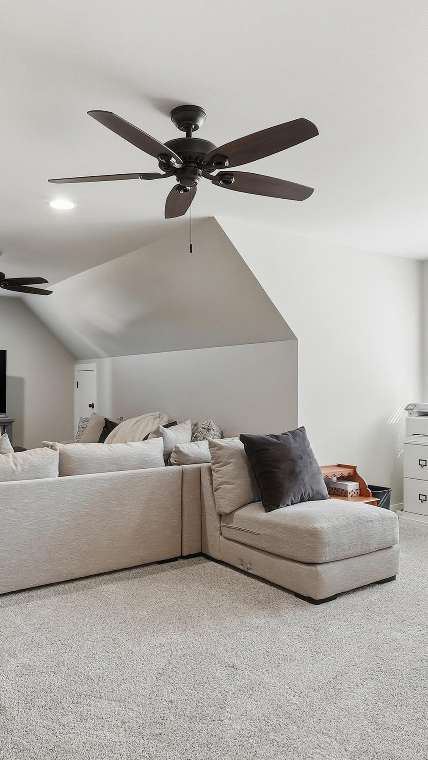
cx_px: 193
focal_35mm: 28
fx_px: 565
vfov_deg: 67.9
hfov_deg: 41.5
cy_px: 386
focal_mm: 16
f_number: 9
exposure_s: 1/40
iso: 250
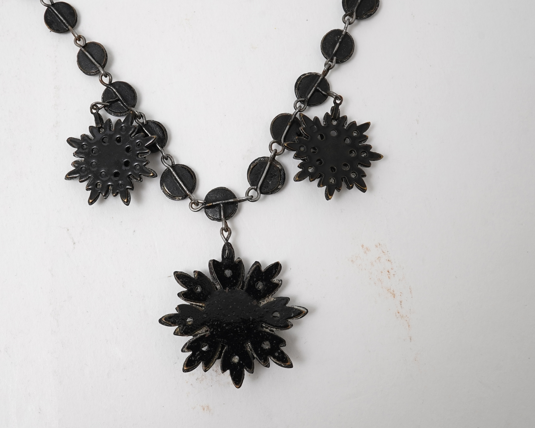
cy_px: 215
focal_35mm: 51
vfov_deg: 29.7
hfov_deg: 36.5
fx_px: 808
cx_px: 215
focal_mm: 30
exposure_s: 1/125
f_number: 18
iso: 320
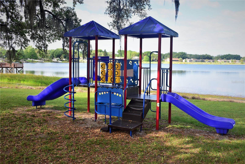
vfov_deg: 34.2
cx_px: 122
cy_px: 82
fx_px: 265
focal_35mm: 39
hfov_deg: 49.6
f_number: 11
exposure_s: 1/100
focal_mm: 26
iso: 200
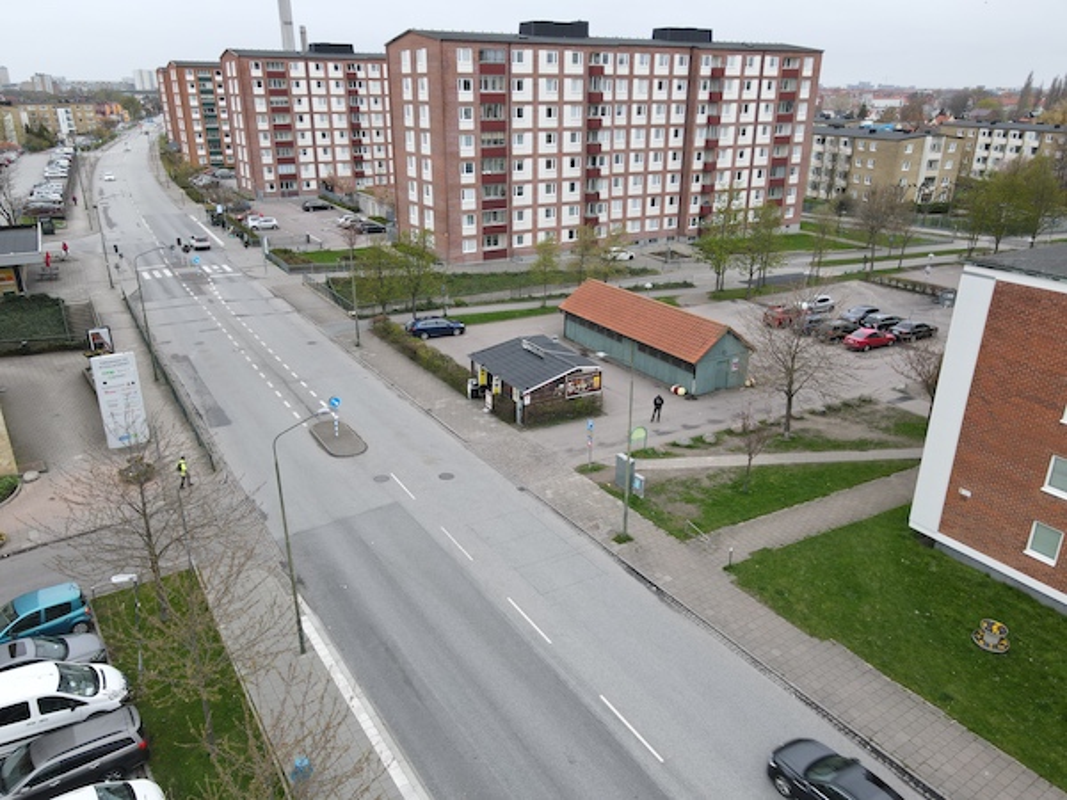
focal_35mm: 24
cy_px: 400
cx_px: 534
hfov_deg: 71.6
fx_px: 740
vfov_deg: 56.8
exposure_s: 1/90
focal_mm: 4.5
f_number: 2.8
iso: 110
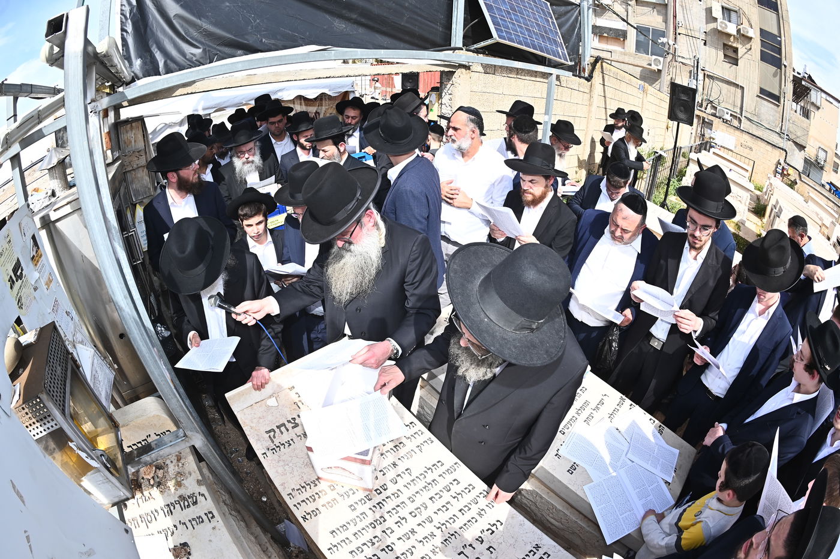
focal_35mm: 16
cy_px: 280
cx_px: 420
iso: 250
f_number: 11
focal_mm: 16
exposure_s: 1/200
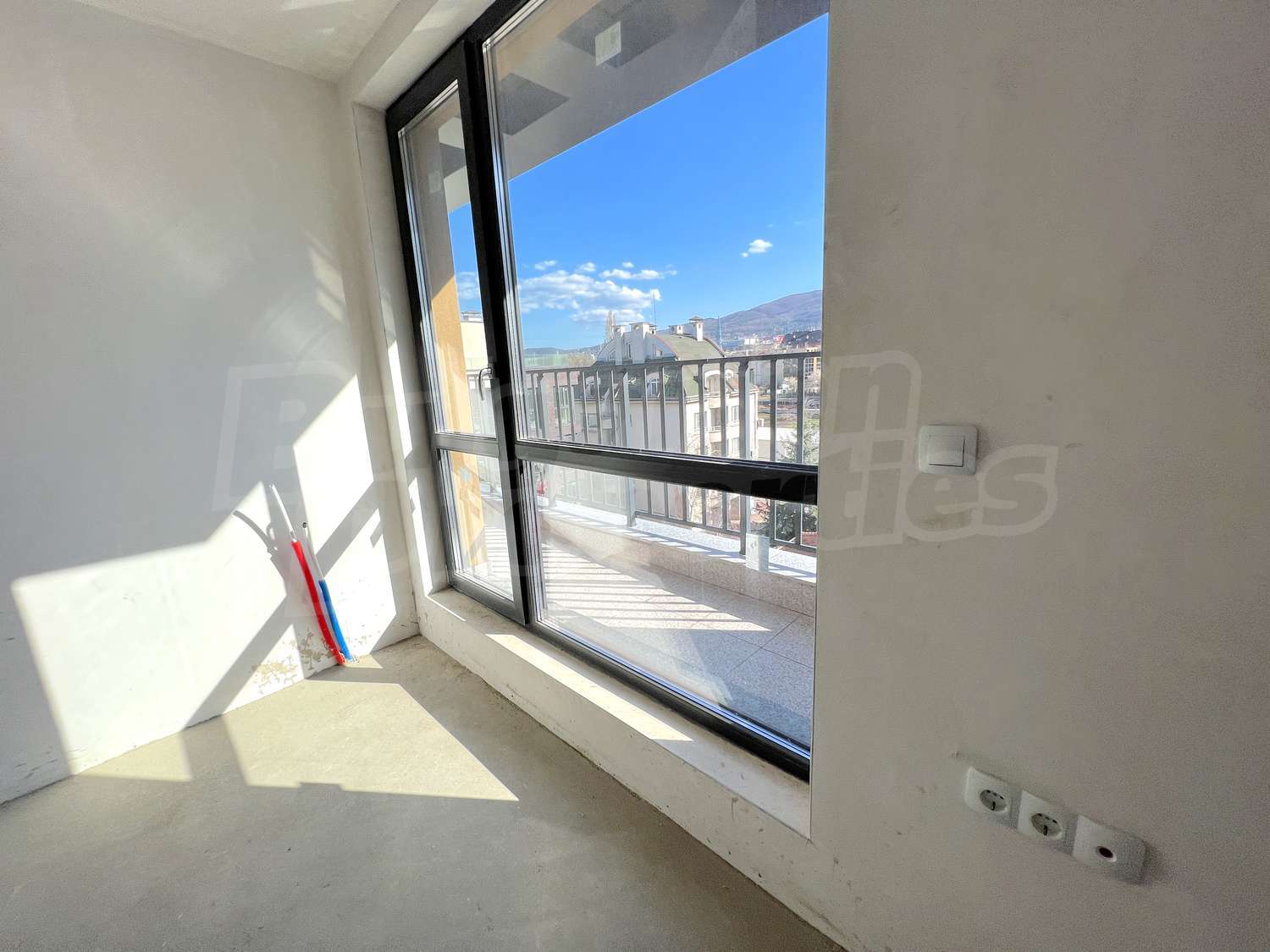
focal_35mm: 13
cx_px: 635
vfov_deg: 89.9
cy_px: 476
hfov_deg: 106.2
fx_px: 477
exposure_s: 1/630
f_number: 1.8
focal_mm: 1.57
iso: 32
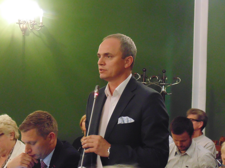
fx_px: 513
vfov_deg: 18.7
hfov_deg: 24.7
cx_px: 112
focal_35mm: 79
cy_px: 84
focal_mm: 14.1
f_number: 4.3
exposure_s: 1/15
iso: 800
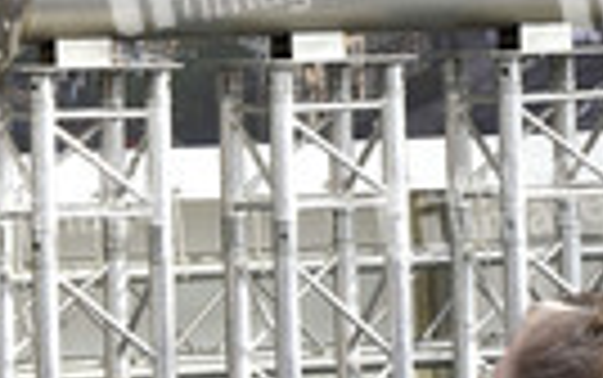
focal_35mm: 263
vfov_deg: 5.0
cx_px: -349
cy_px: -130
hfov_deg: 7.8
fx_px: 4326
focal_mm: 77
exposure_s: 1/400
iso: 640
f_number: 8
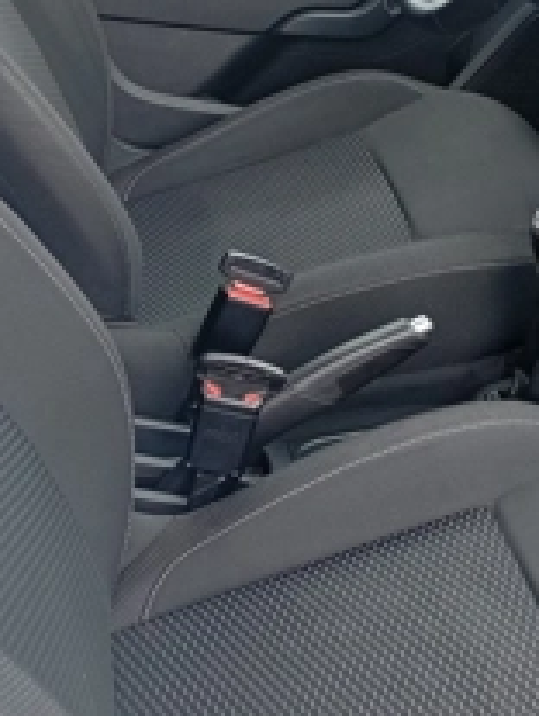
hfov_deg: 20.7
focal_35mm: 71
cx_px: 380
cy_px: 287
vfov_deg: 27.3
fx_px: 1470
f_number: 1.8
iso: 239
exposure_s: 1/50
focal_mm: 3.98
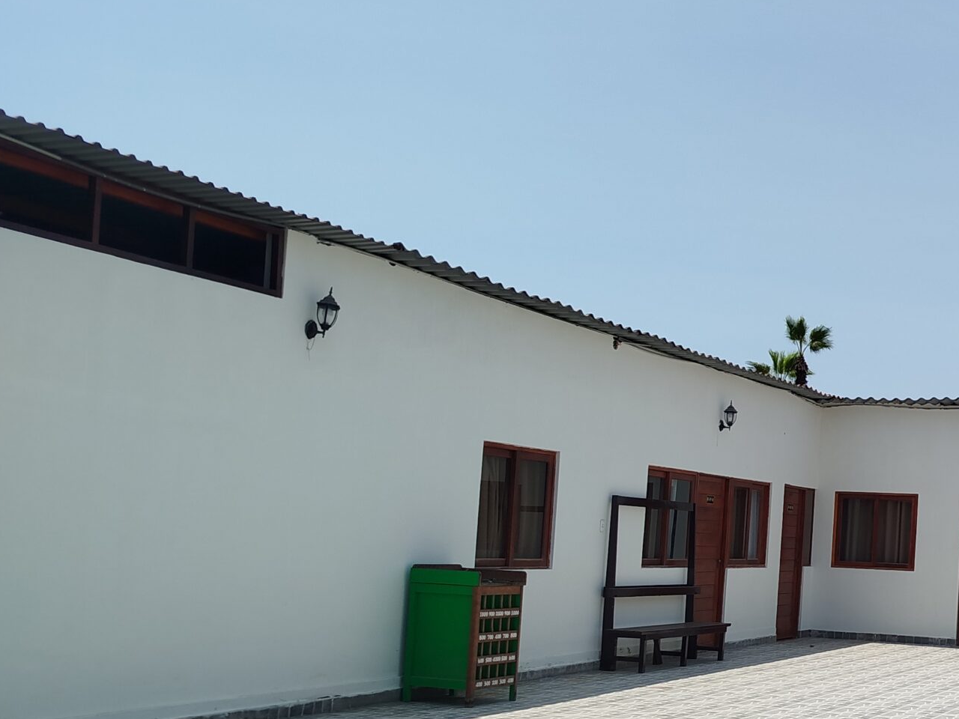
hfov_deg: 36.1
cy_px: 482
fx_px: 1330
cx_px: 940
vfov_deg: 30.0
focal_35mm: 48
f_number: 1.7
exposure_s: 1/1392
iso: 50
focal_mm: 5.31
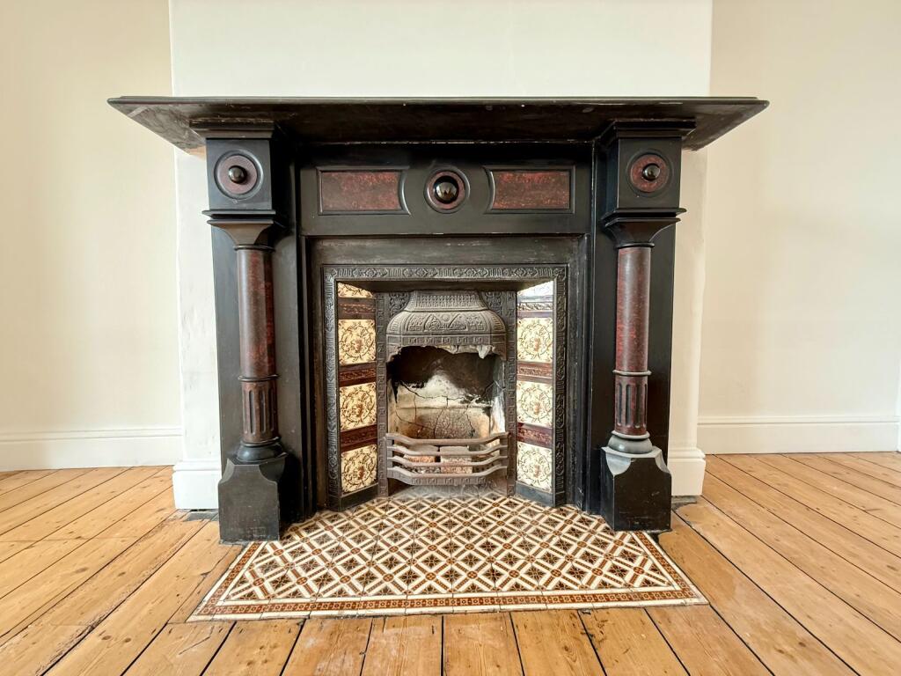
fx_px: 364
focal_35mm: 14
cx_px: 450
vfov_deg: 85.7
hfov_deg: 102.1
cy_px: 338
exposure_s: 1/85
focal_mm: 2.22
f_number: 2.2
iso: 320
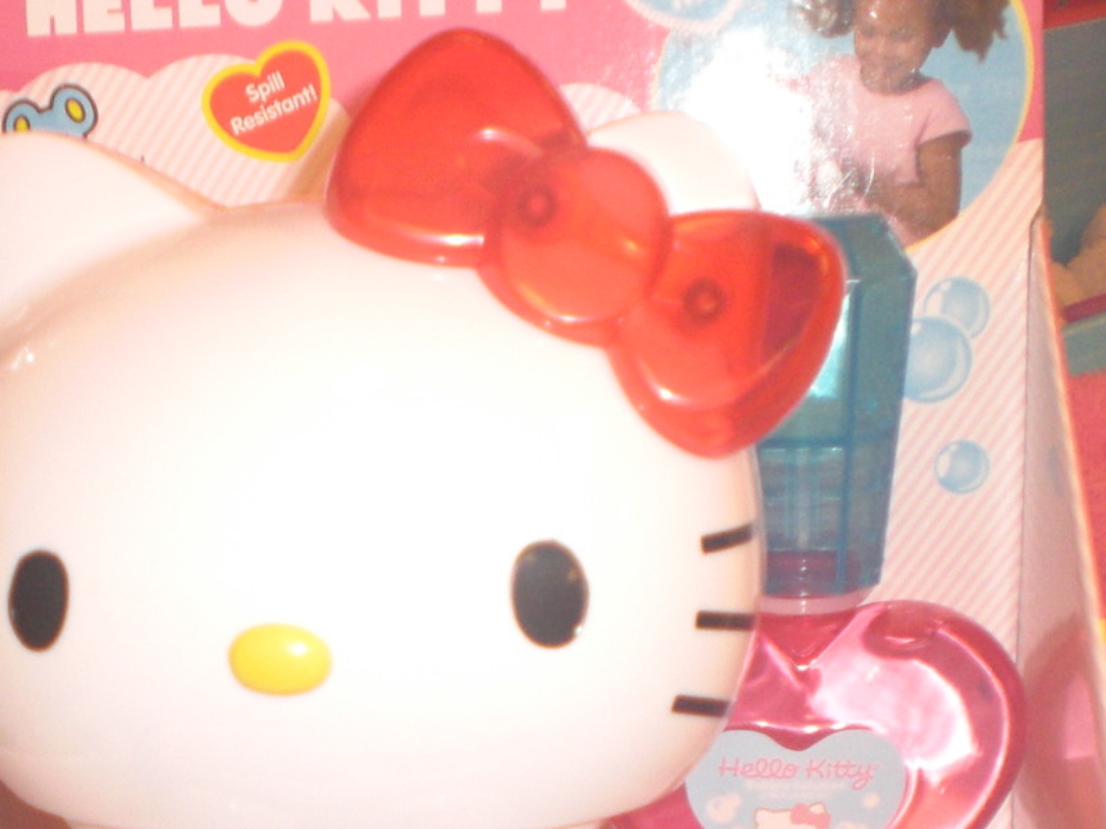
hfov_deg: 24.8
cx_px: 309
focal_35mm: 78
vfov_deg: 18.5
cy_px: 780
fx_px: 2492
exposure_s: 1/60
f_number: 3.1
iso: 200
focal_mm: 6.3
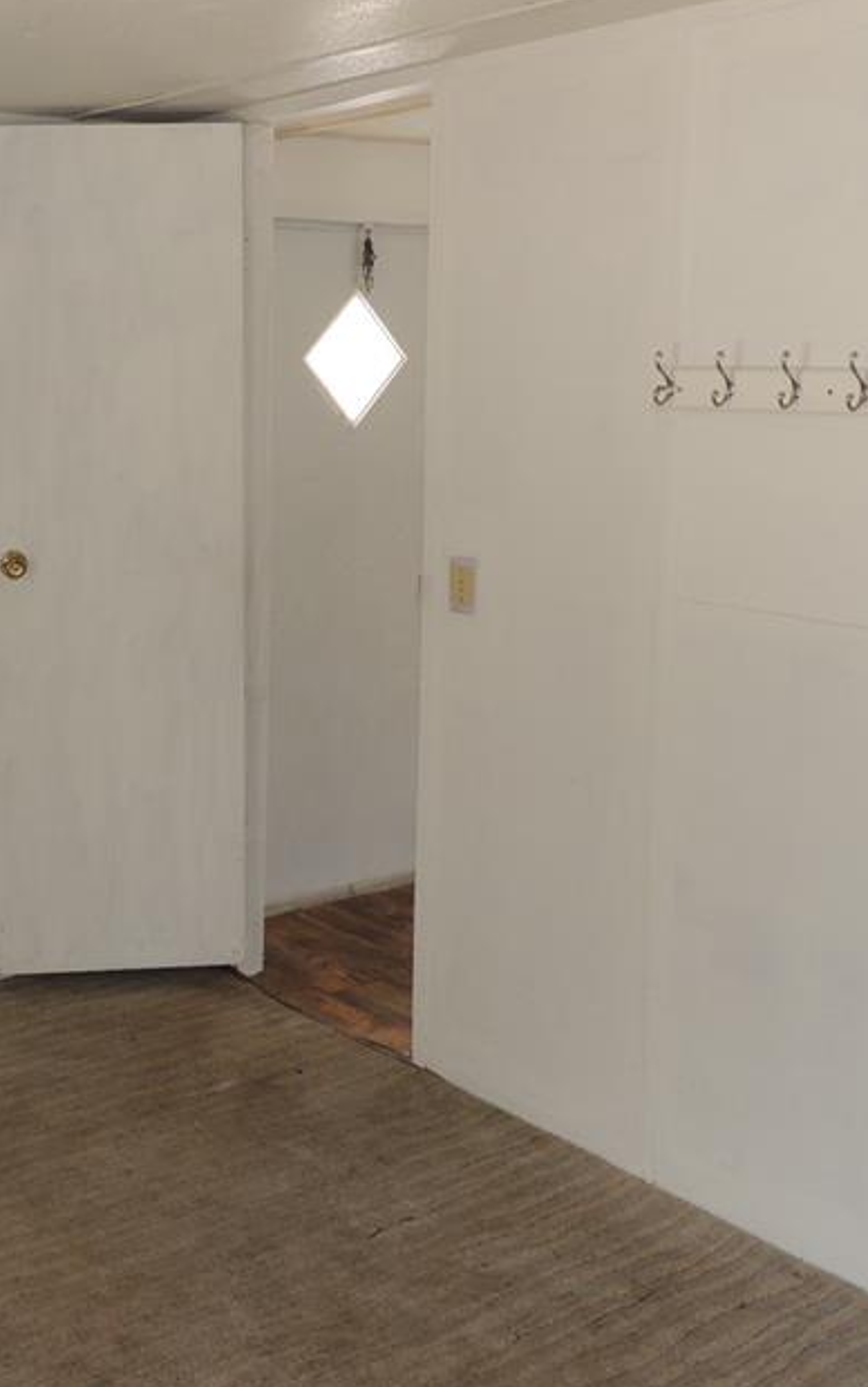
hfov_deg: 28.6
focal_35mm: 42
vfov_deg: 46.9
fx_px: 1588
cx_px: -2
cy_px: 557
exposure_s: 1/40
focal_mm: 4.3
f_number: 3
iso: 100
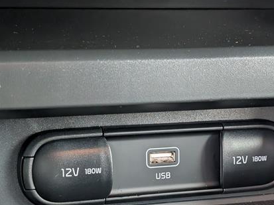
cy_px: 156
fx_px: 601
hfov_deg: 25.6
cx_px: 159
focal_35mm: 76
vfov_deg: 19.2
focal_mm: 6.9
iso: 700
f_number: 1.68
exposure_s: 1/141
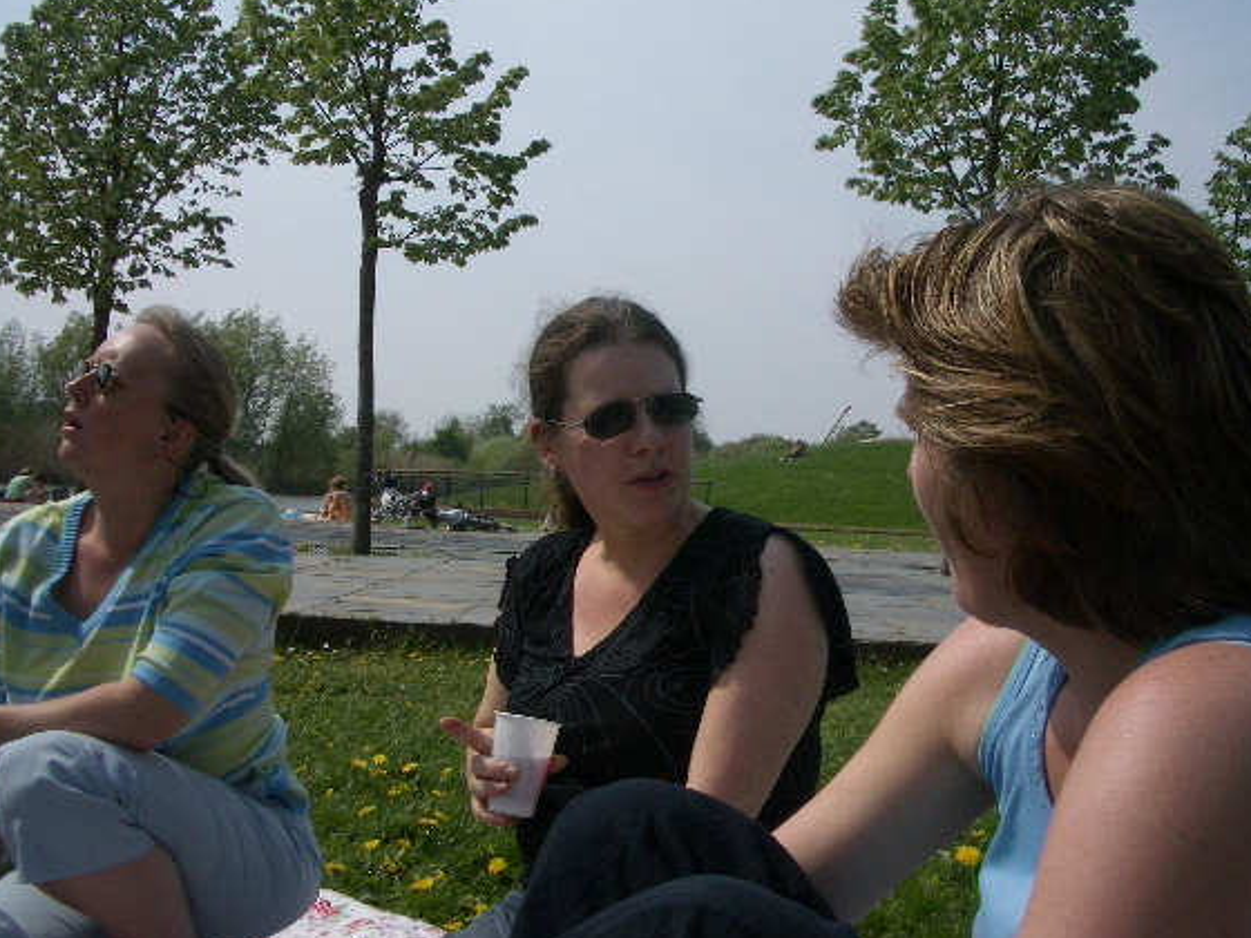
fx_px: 1446
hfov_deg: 46.8
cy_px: 451
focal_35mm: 40
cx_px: 655
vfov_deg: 36.0
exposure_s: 1/1000
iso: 50
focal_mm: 5.8
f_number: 4.3
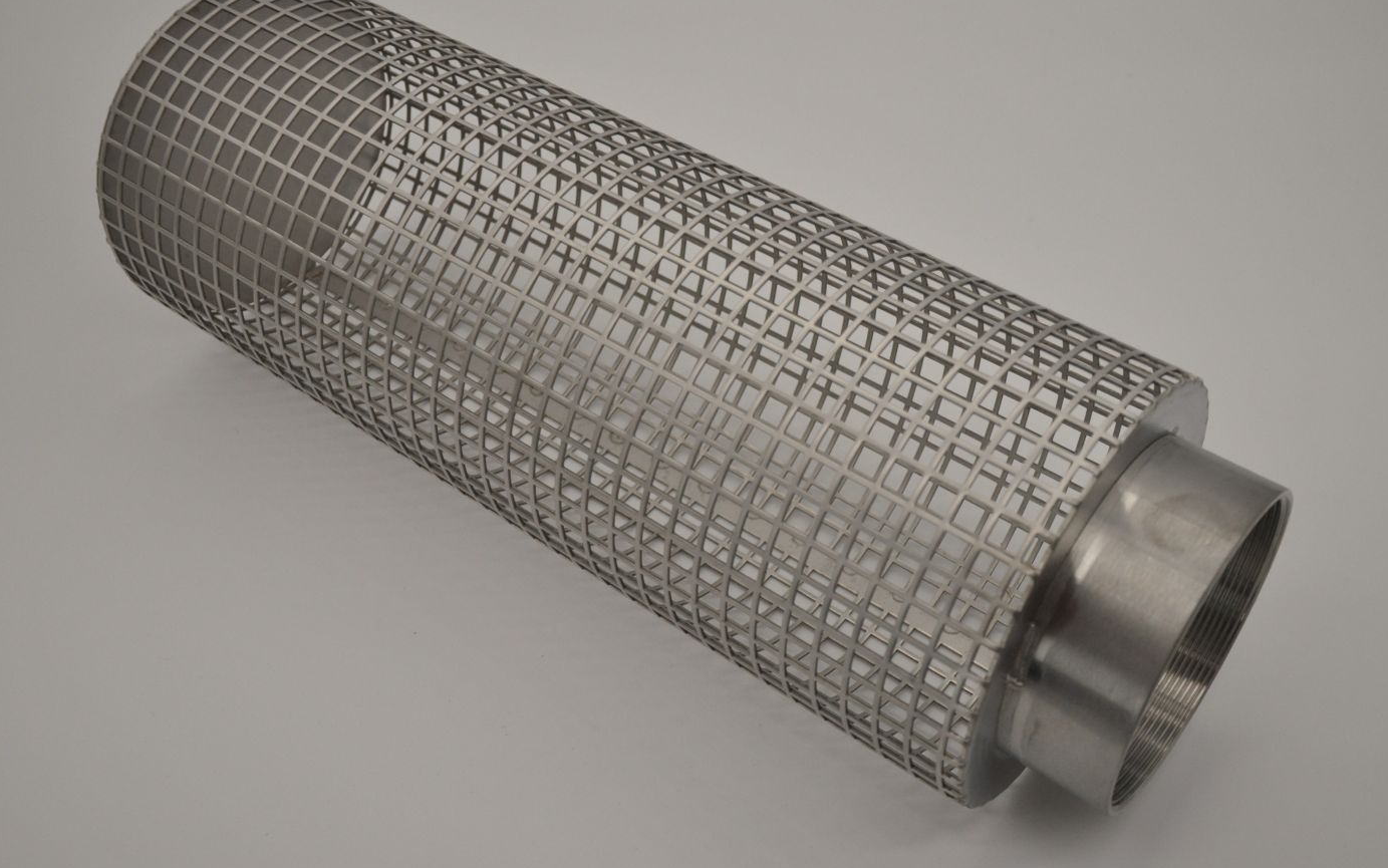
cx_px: 718
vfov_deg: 30.9
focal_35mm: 42
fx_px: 1572
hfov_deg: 47.6
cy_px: 410
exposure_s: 1/750
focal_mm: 25
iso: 800
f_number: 4
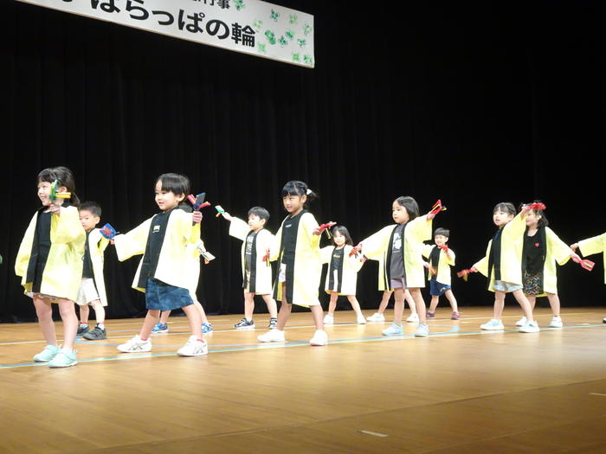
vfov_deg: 37.7
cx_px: 303
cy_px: 227
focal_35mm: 38
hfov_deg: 49.0
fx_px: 665
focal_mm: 6.6
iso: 800
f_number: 4
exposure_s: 1/40
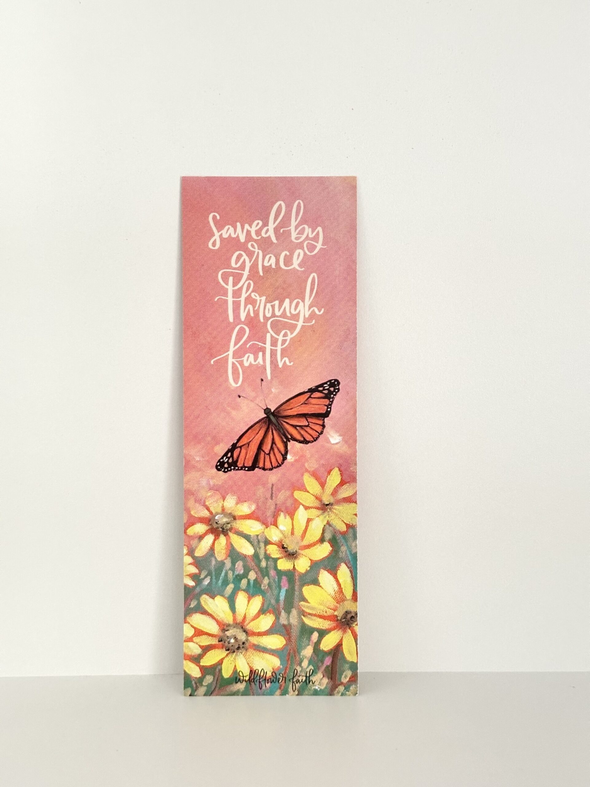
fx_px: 1091
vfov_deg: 39.7
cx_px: 295
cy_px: 394
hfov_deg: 30.3
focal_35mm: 48
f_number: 1.78
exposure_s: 1/40
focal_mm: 6.86
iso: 500
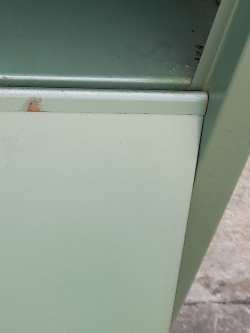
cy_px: -38
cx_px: -103
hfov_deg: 14.5
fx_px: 925
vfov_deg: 19.5
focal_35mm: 96
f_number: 2
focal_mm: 4.6
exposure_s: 1/178
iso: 20
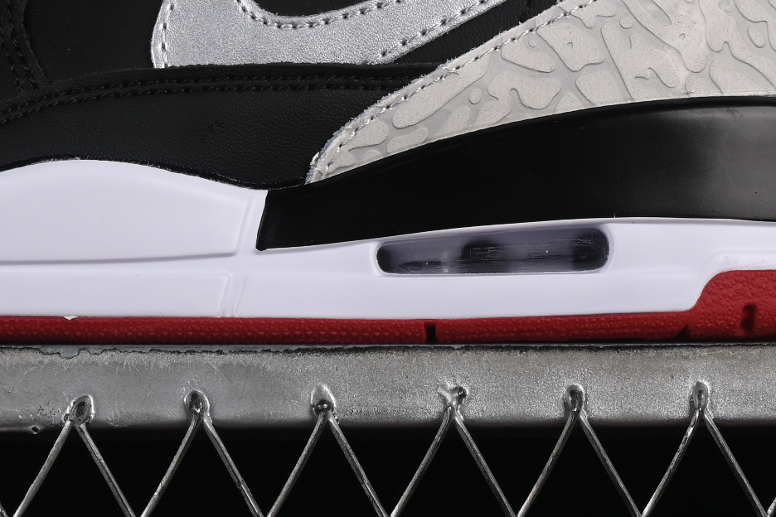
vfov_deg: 6.1
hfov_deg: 9.2
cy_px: -143
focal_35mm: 223
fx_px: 4807
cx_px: 174
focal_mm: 50
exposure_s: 1/160
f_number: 10
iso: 160
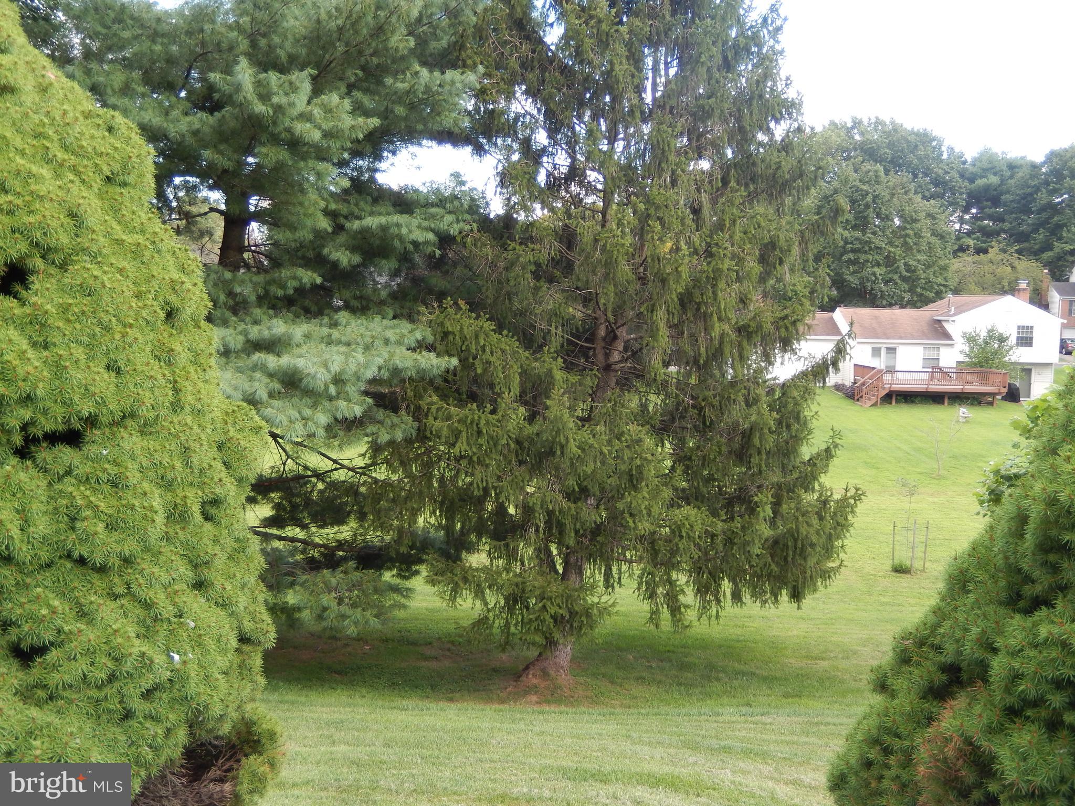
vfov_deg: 39.7
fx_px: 1118
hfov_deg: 51.4
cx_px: 538
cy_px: 403
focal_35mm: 36
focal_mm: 6.5
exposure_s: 1/50
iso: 125
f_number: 4
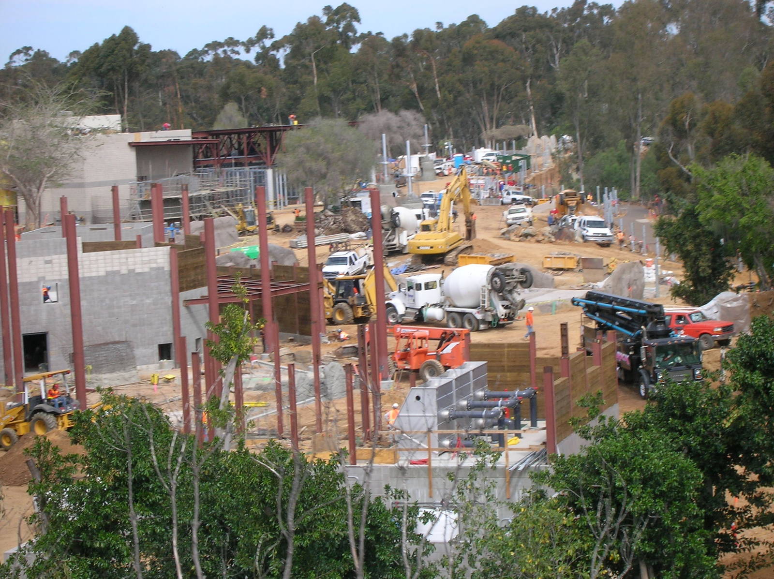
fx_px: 2279
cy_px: 290
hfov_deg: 19.3
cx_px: 387
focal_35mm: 102
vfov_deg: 14.5
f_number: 8.2
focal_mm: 17.1
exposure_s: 1/110
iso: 50
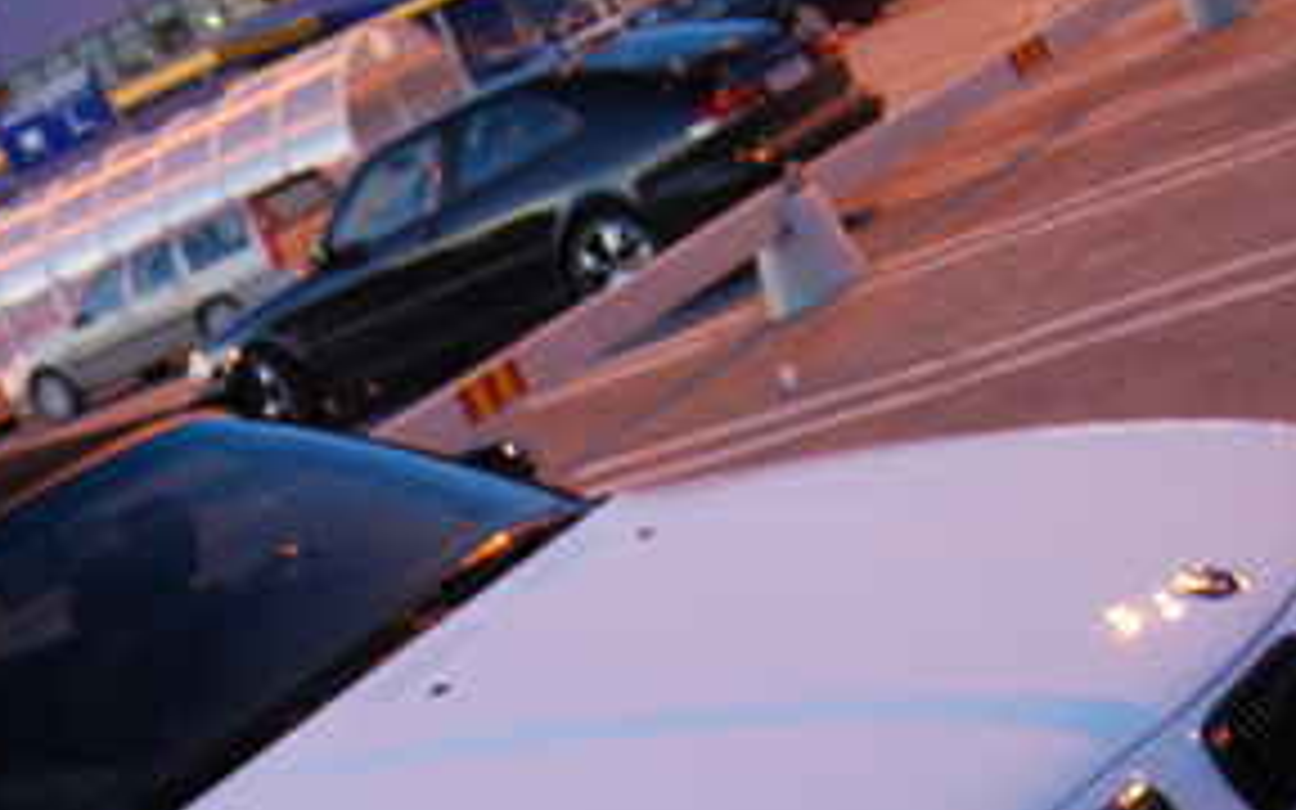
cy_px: 842
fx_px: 2649
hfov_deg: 27.1
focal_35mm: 75
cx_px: 297
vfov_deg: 16.9
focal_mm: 22
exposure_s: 1/6
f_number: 3.8
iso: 400
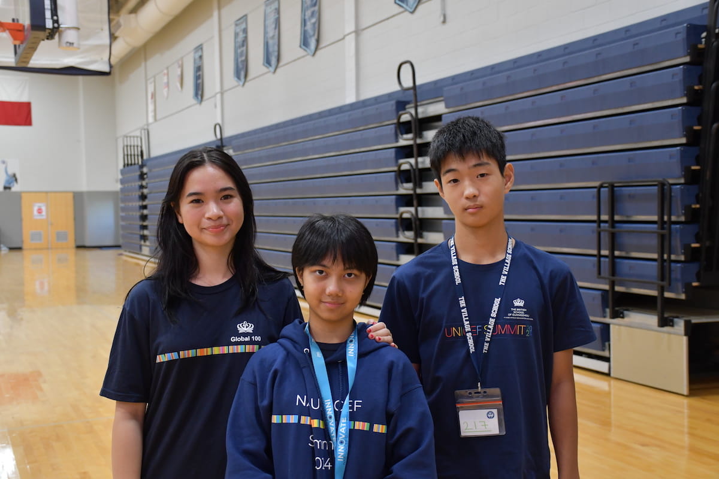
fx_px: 959
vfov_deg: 28.1
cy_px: 240
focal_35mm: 48
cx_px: 360
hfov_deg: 41.1
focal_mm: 32
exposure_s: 1/125
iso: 1800
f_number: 4
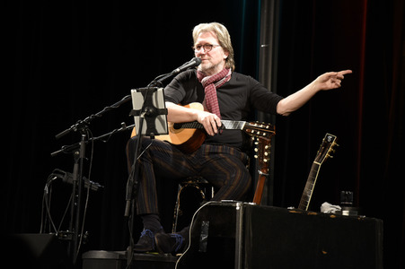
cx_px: 202
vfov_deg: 11.4
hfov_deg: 17.1
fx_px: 1349
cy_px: 134
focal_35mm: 120
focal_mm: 120
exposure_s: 1/60
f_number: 6.3
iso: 1000
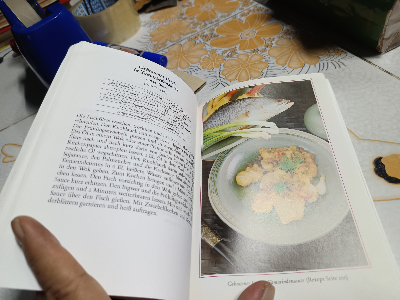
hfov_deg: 71.6
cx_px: 200
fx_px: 277
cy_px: 150
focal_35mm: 24
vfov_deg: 56.8
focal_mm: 5.31
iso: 935
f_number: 1.7
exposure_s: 1/33.3
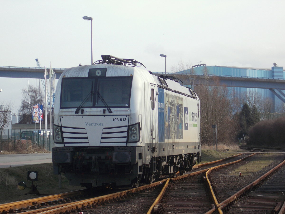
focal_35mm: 113
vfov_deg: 13.1
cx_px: 142
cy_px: 107
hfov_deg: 17.4
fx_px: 930
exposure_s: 1/250
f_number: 6
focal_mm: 20.1
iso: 80
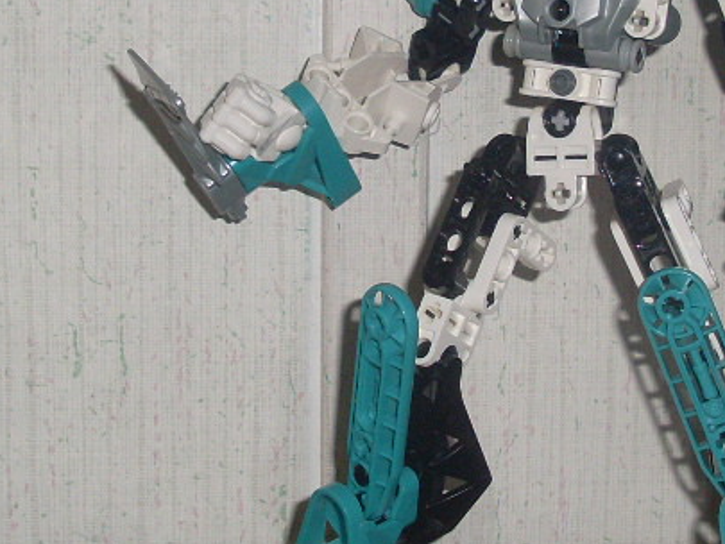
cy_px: 125
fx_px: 1257
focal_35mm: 60
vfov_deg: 24.1
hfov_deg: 31.7
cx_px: 526
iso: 100
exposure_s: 1/45
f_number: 7.7
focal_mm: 6.3
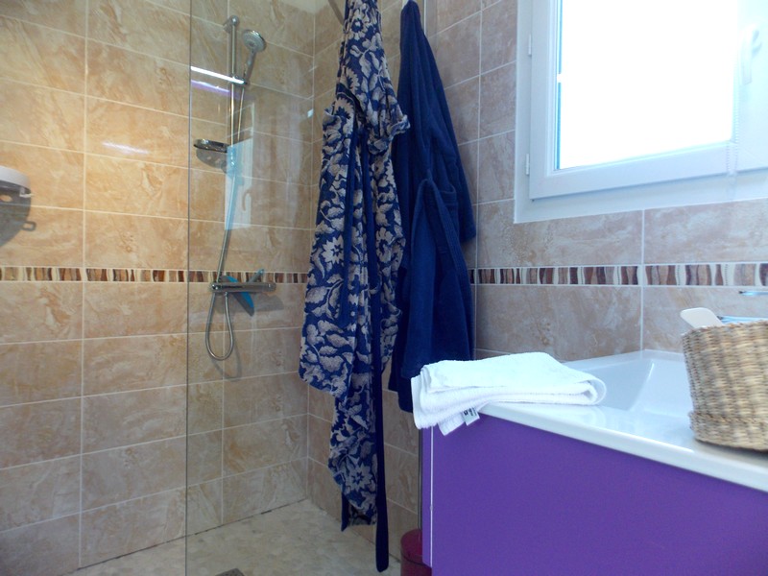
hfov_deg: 73.9
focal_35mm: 23
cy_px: 288
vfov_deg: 58.9
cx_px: 384
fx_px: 510
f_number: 3.1
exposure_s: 1/30
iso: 160
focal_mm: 4
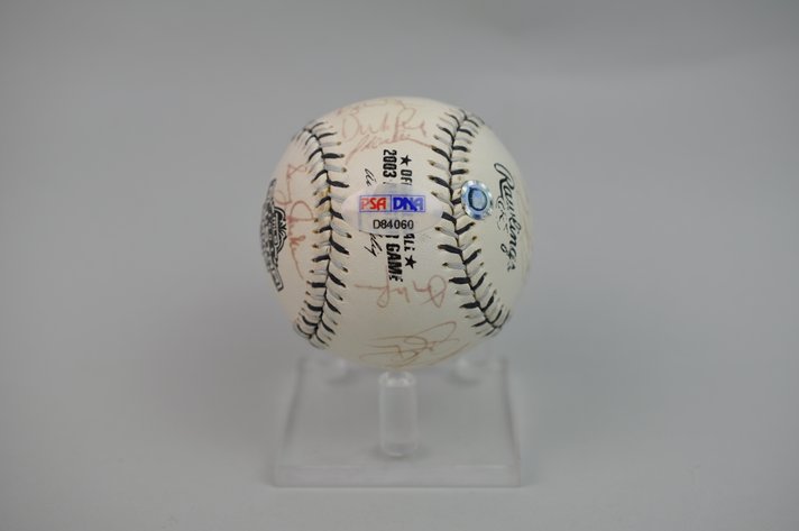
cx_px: 400
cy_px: 266
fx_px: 1330
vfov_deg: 22.6
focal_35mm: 60
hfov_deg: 33.4
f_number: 4.5
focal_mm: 40
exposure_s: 1/80
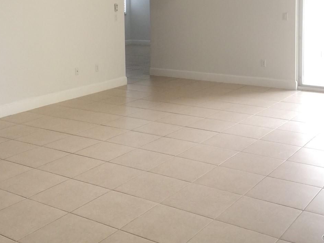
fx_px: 459
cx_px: 159
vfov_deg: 28.8
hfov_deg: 38.9
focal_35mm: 49
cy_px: 40
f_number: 2.2
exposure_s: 1/30
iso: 40
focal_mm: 4.15
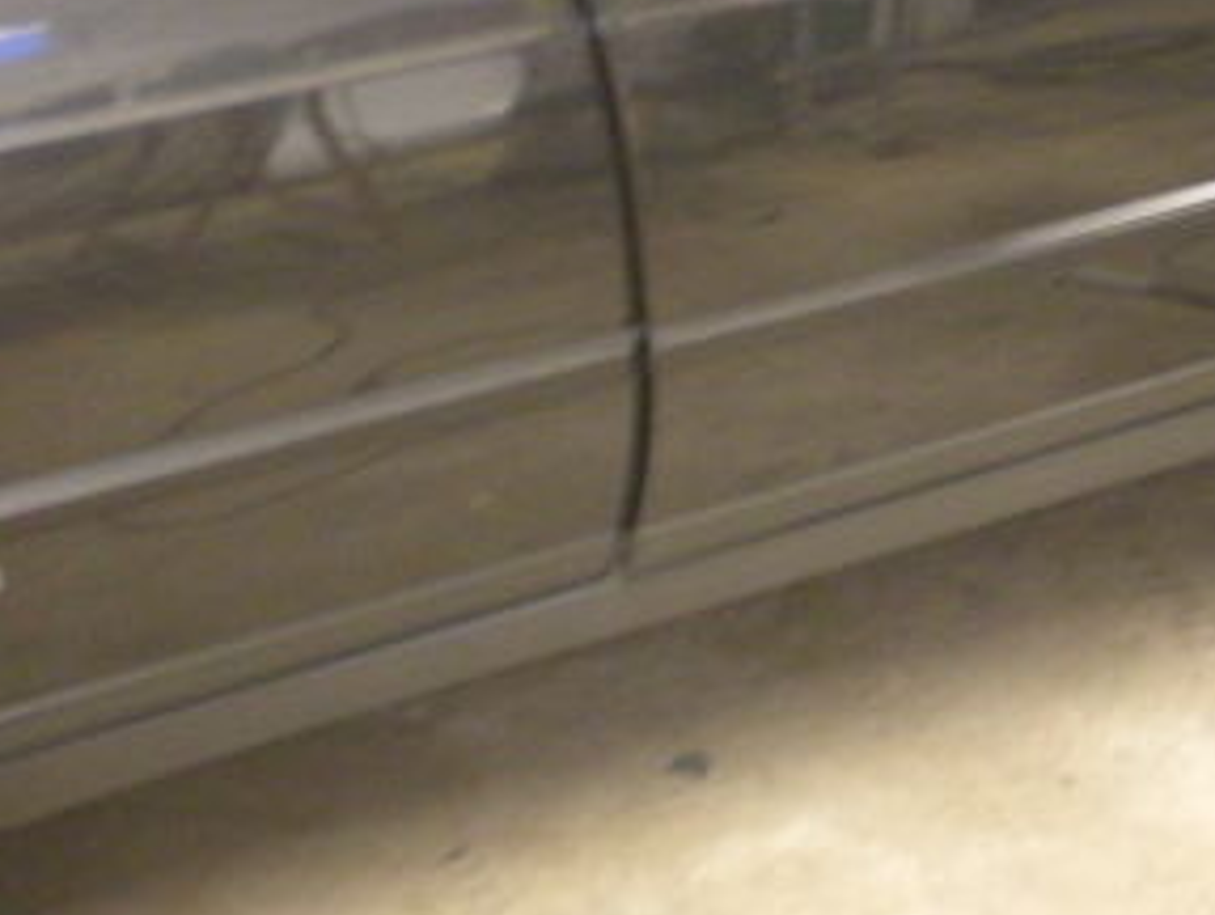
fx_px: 3444
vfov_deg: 14.9
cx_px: 1215
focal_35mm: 98
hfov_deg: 19.4
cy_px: 0
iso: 453
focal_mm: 7.4
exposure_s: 1/8
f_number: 3.5
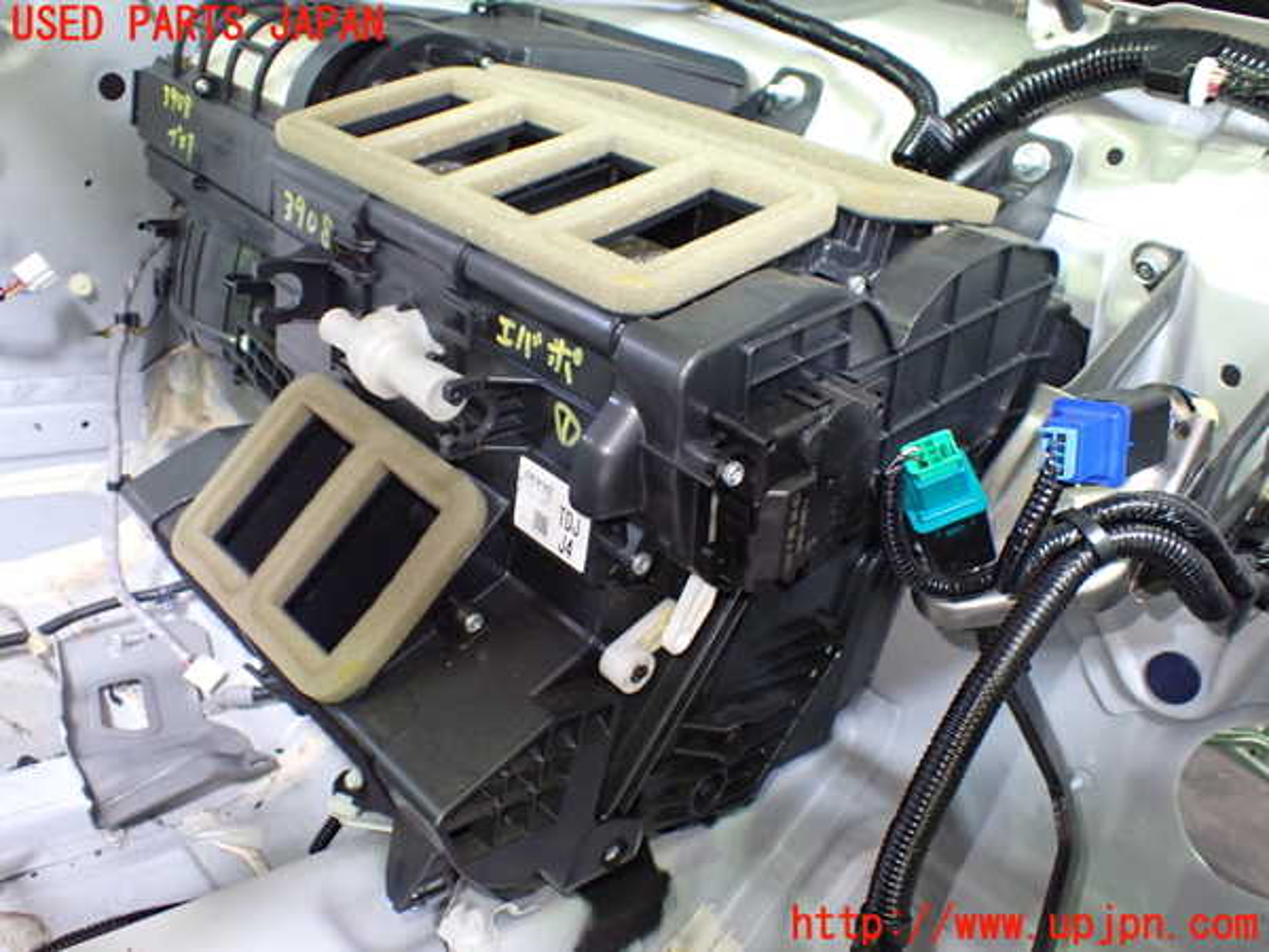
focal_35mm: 30
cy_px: 476
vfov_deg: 46.8
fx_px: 1100
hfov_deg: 60.0
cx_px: 634
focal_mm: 5.4
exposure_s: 1/30
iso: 1000
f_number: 2.3
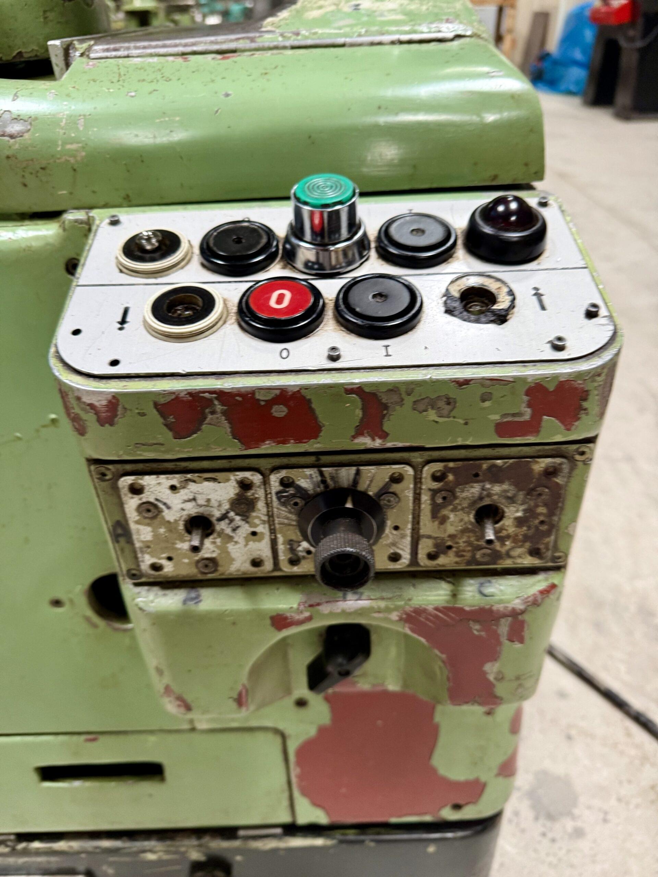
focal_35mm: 24
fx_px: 608
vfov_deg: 71.6
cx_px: 329
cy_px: 438
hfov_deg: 56.8
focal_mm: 6.76
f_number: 1.78
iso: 320
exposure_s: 1/60
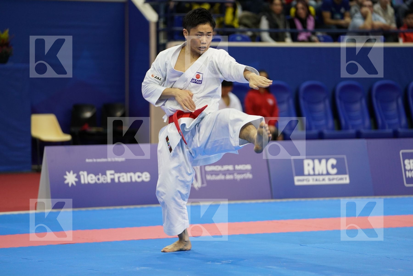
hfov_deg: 13.2
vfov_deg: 8.9
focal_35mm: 155
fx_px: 1778
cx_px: 206
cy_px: 138
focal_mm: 155
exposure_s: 1/500
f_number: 2.8
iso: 2000
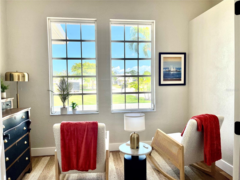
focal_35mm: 26
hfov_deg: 67.3
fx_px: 180
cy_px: 90
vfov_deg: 53.1
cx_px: 120
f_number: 1.6
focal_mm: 5.1
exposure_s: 1/845
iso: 50
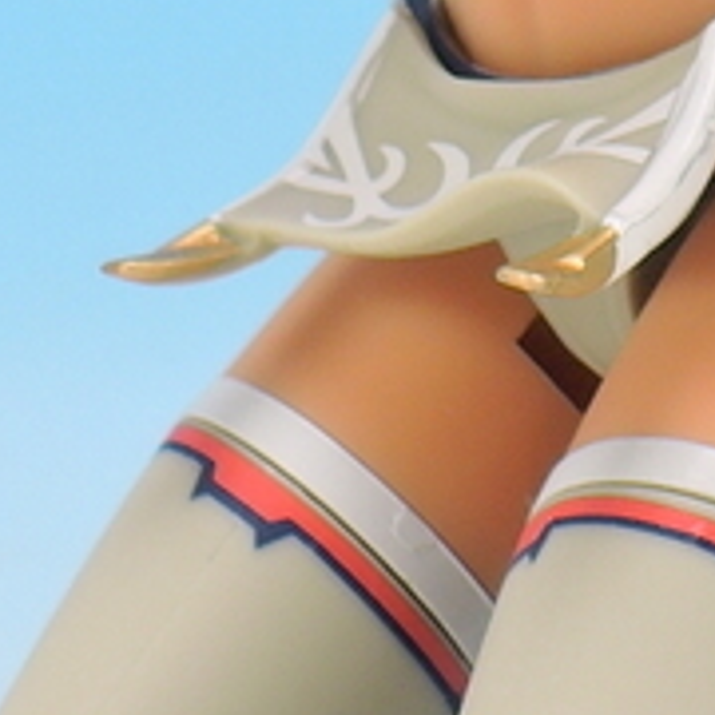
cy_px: -373
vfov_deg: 2.9
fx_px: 14091
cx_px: 739
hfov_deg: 2.9
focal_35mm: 603
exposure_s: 1/1.6
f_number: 7.1
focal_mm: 25.5
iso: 80
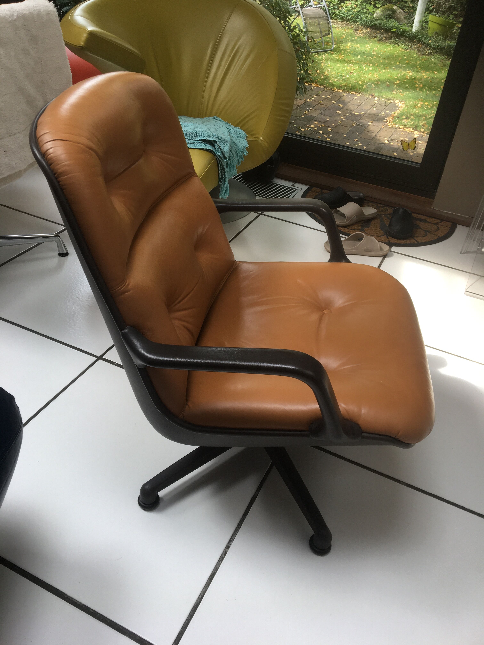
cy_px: 322
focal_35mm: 29
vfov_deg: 61.7
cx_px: 242
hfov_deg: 48.2
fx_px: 541
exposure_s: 1/100
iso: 32
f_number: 2.2
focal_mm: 4.15
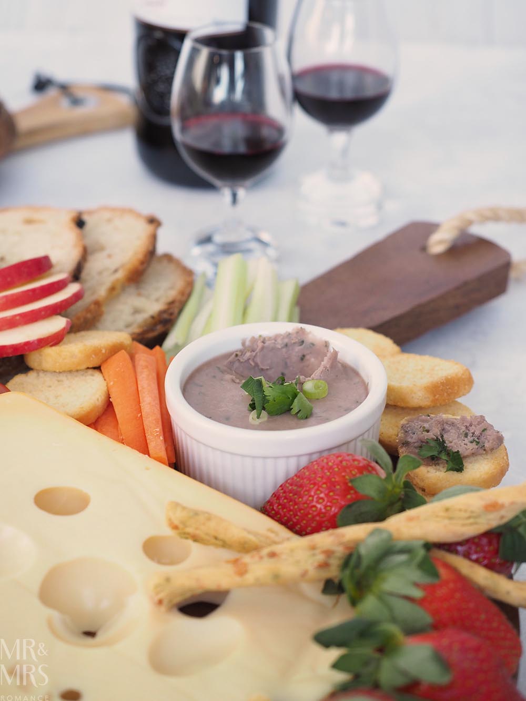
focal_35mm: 80
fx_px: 1621
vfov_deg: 24.4
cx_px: 263
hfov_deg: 18.4
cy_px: 350
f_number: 3.5
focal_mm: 40
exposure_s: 1/100
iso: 400
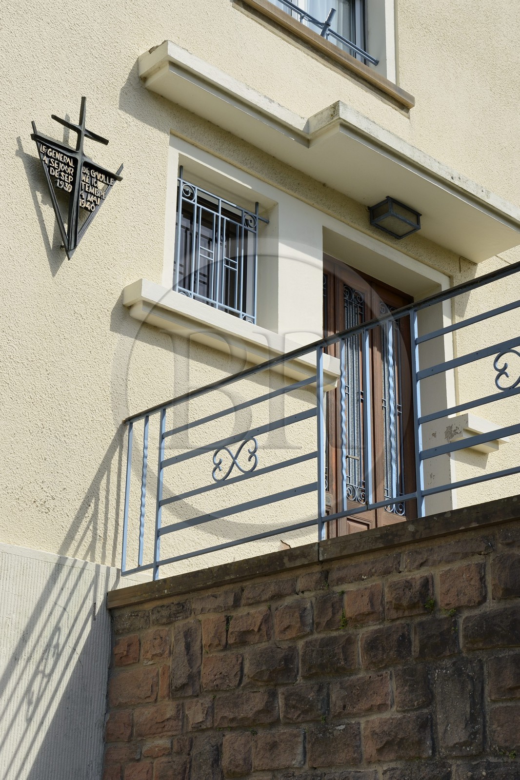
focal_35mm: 52
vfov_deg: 38.2
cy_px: 390
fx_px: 1127
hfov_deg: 26.0
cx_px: 260
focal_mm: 52
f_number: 11
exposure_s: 1/320
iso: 200
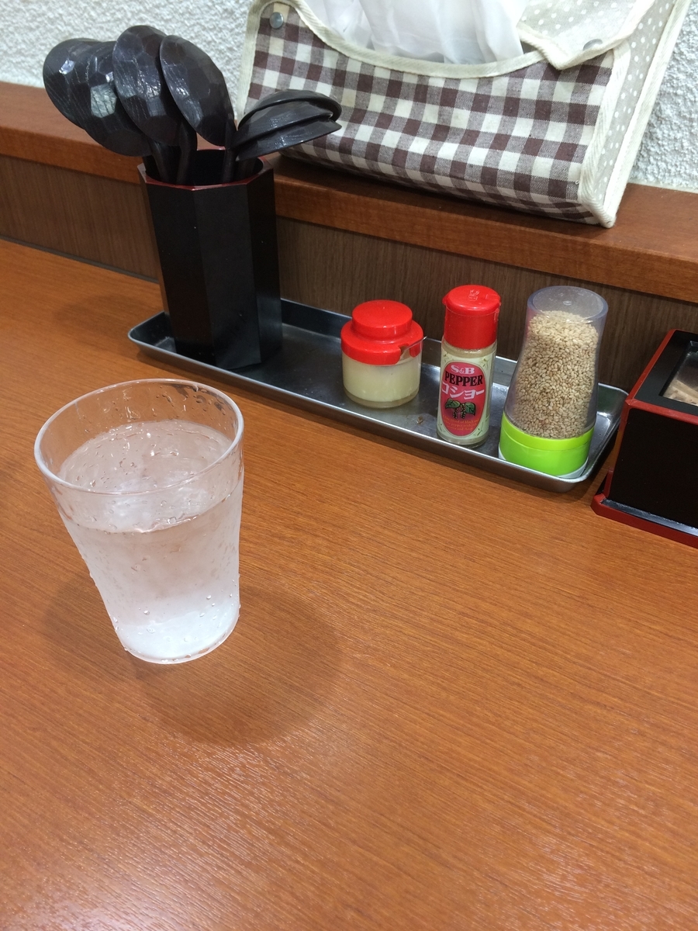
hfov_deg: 48.2
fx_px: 780
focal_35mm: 29
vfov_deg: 61.7
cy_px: 466
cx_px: 349
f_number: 2.2
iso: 64
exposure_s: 1/30
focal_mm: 4.15
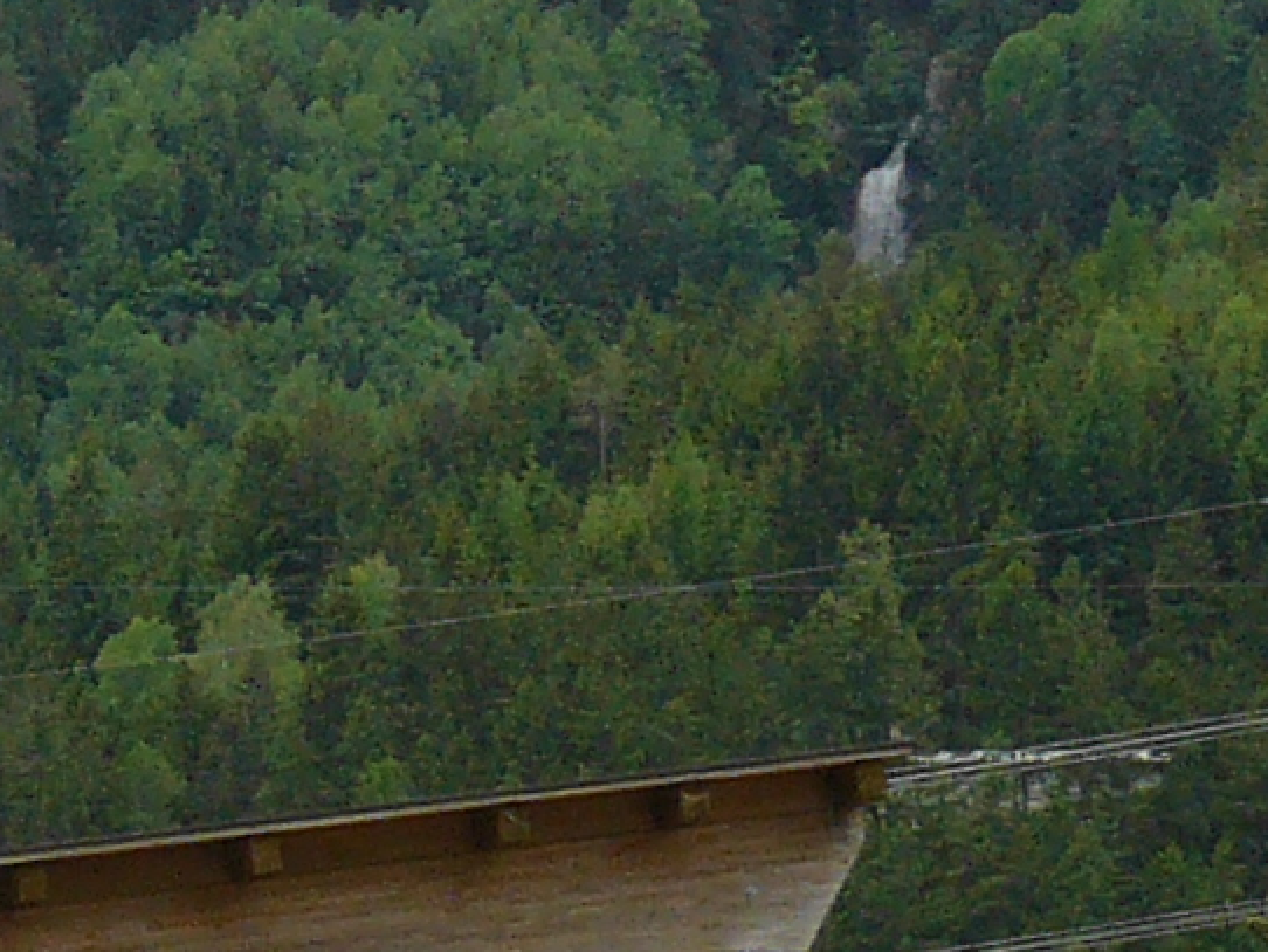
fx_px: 9968
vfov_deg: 5.5
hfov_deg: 6.9
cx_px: -1556
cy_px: -35
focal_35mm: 272
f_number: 4.5
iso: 100
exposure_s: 1/250
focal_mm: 8
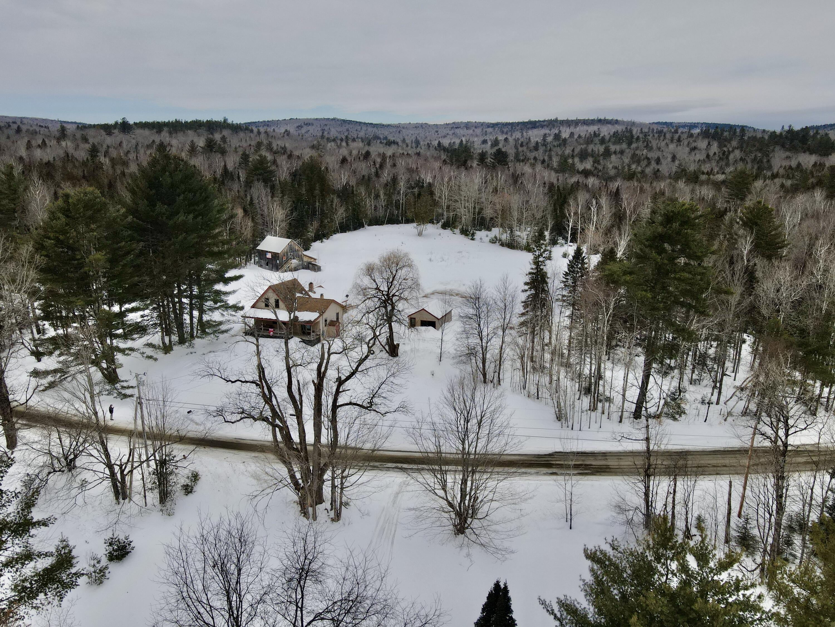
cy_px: 314
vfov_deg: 56.8
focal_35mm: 24
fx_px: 579
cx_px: 418
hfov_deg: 71.6
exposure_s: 1/725
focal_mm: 4.5
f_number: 2.8
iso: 100
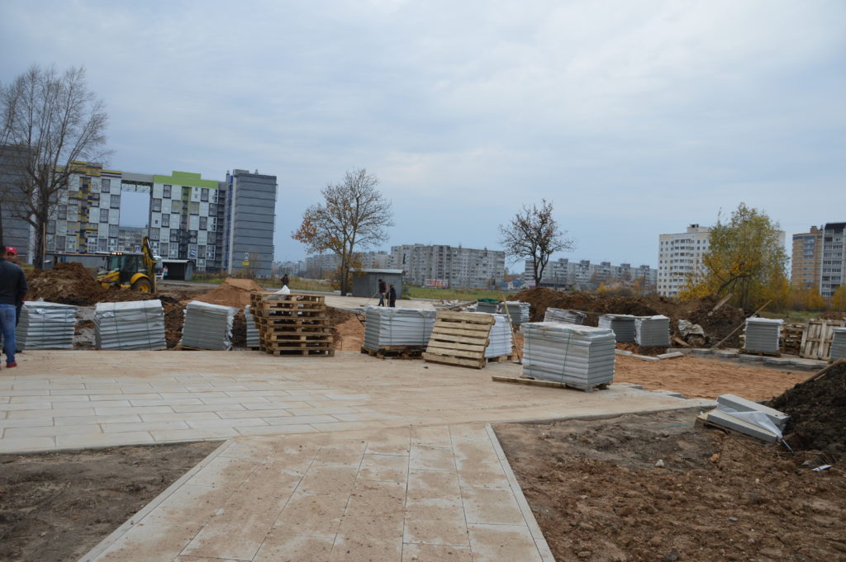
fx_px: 634
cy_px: 281
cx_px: 423
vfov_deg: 47.9
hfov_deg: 67.4
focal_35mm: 27
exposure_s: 1/160
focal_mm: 18
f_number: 6.3
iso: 100
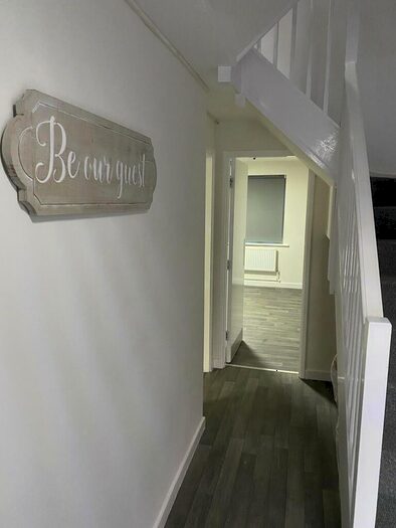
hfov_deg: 53.1
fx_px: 396
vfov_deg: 67.3
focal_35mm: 26
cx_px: 198
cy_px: 264
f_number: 1.8
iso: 500
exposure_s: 1/51
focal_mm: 4.25
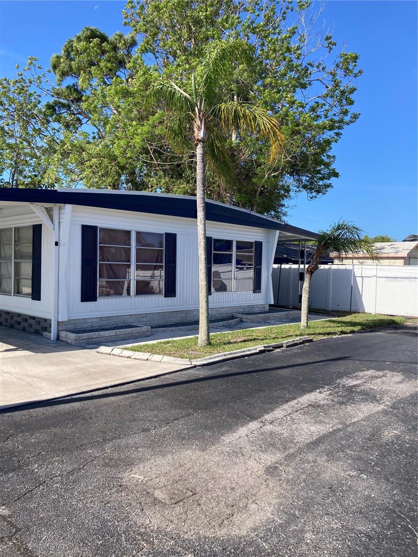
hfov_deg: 49.7
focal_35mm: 28
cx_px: 209
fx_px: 451
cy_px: 278
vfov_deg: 63.4
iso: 20
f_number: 1.8
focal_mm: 3.99
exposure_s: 1/1245
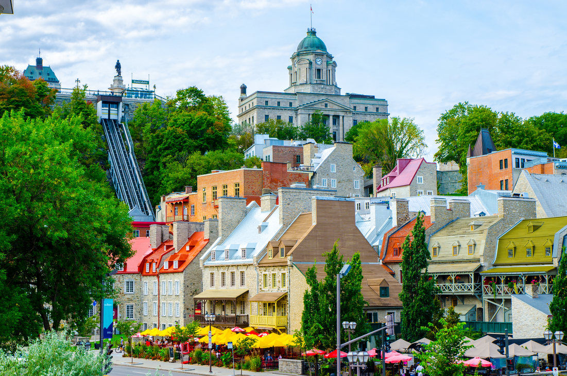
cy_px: 188
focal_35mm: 60
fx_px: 943
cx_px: 284
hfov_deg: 33.5
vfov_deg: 22.5
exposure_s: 1/125
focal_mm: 40
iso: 100
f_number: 7.1
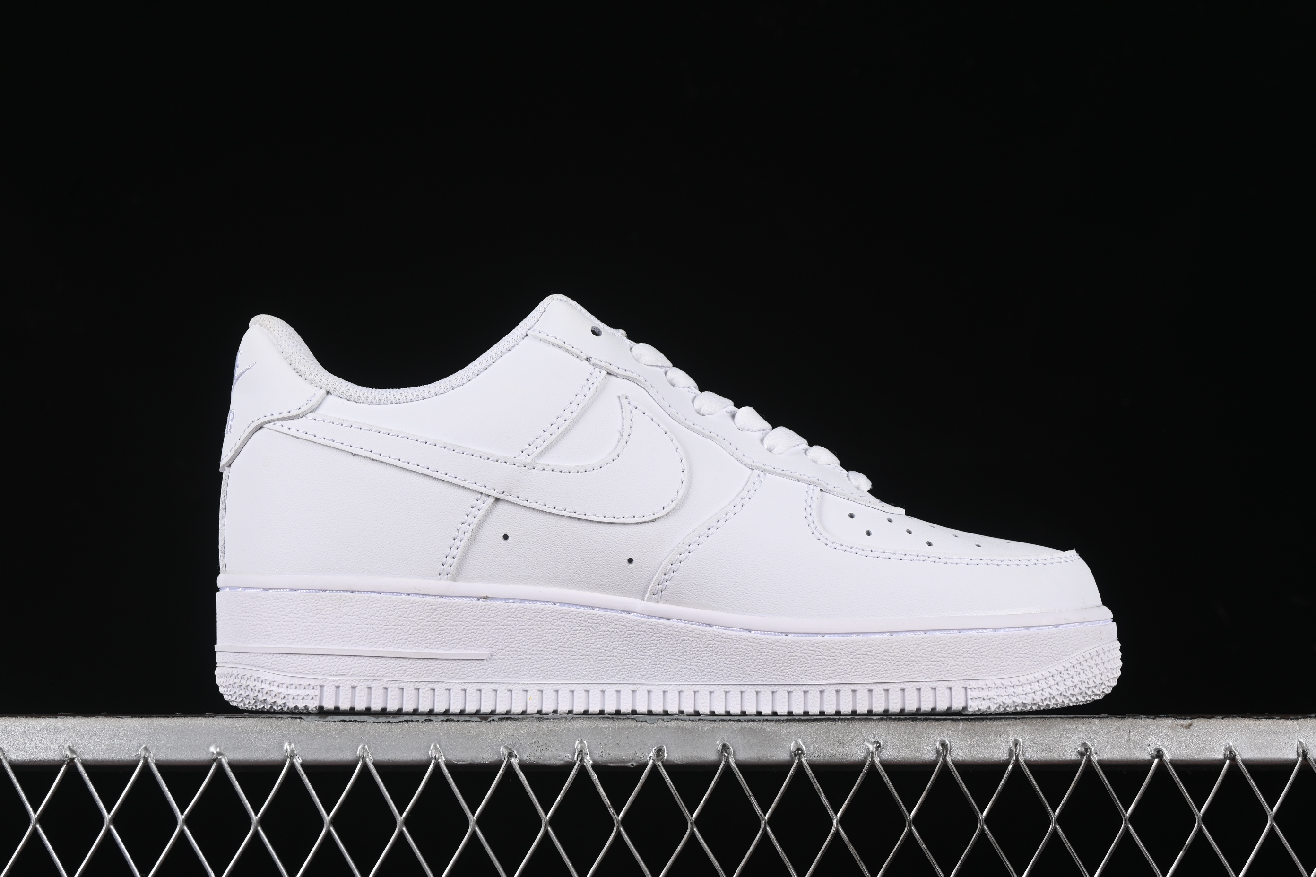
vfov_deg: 18.2
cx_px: 658
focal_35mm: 75
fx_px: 2741
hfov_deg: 27.0
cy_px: 438
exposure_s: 1/125
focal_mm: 50
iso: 160
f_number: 8
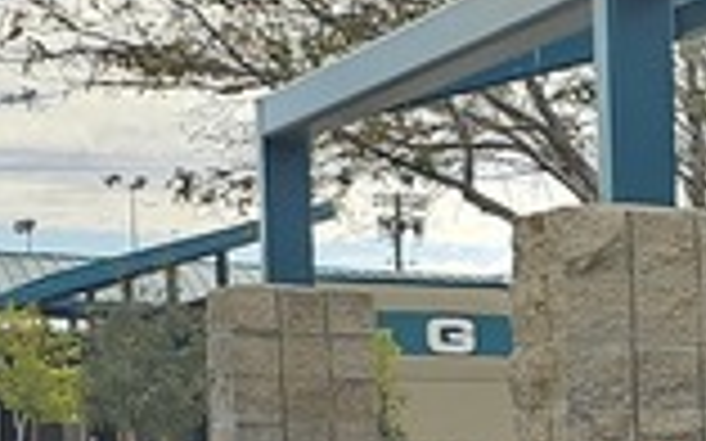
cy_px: 864
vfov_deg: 7.6
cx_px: 1610
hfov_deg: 11.0
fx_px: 3193
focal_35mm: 166
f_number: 1.8
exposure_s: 1/1610
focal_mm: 5
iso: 50
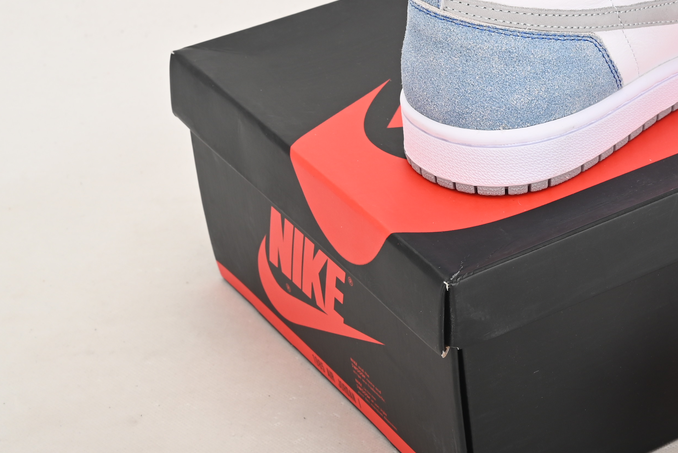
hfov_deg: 18.2
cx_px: 804
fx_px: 2016
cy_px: 89
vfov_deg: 12.8
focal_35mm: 107
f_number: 11
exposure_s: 1/200
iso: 100
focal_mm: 44
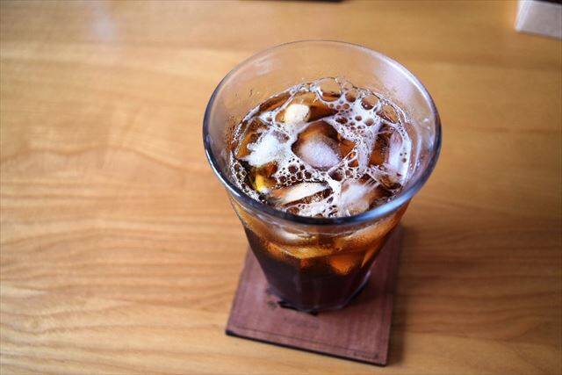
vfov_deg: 36.9
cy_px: 188
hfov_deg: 53.1
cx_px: 281
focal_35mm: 36
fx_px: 562
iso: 400
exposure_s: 1/60
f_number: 4
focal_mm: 24
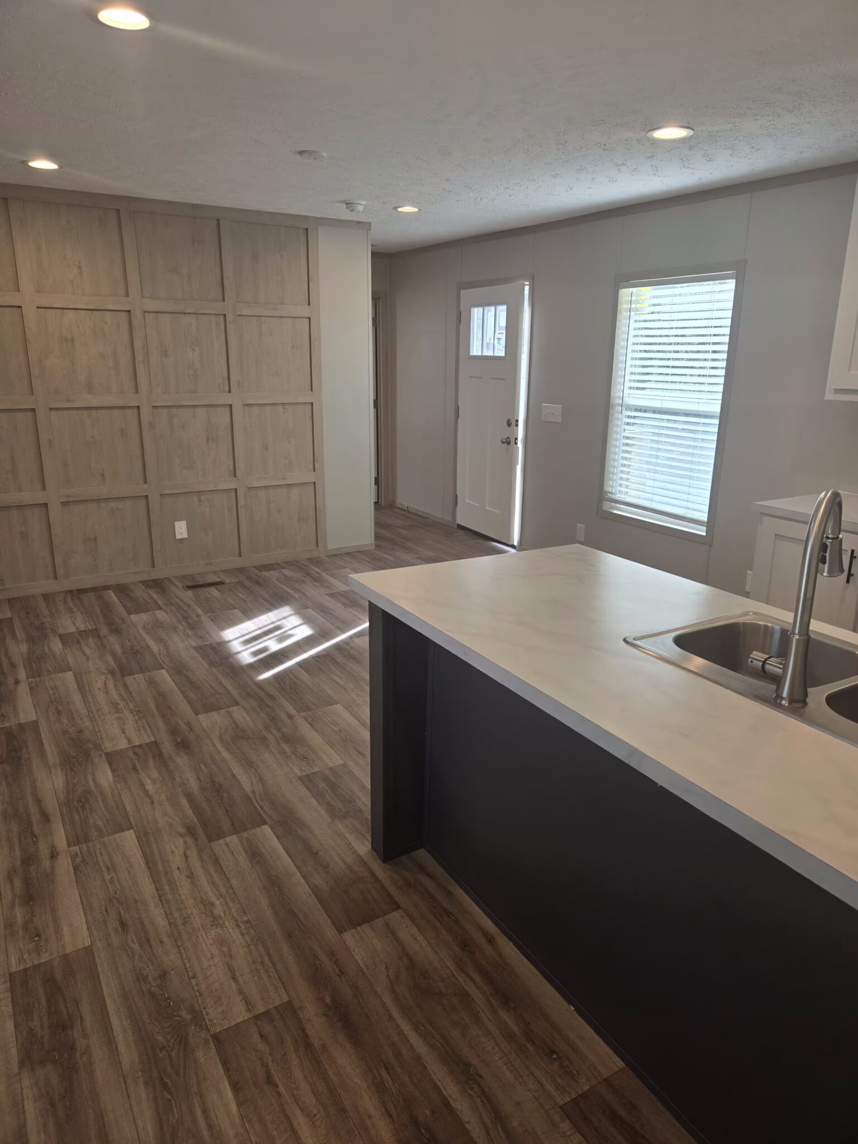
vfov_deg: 73.9
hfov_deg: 58.9
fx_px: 760
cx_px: 429
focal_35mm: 23
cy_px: 572
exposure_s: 1/120
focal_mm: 5.4
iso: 32
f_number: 1.8
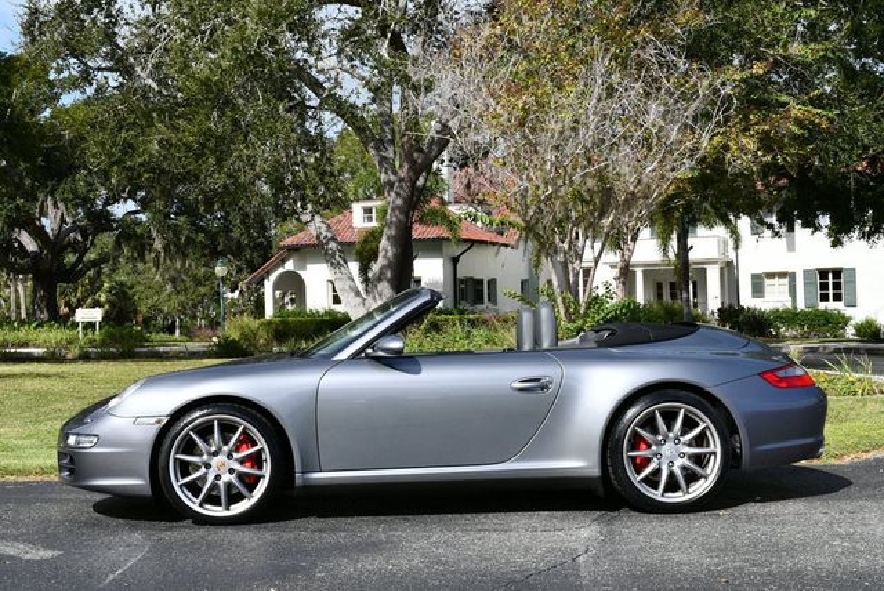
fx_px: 1229
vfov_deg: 27.0
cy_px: 296
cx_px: 442
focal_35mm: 50
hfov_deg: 39.6
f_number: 9
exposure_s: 1/320
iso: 100
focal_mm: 25
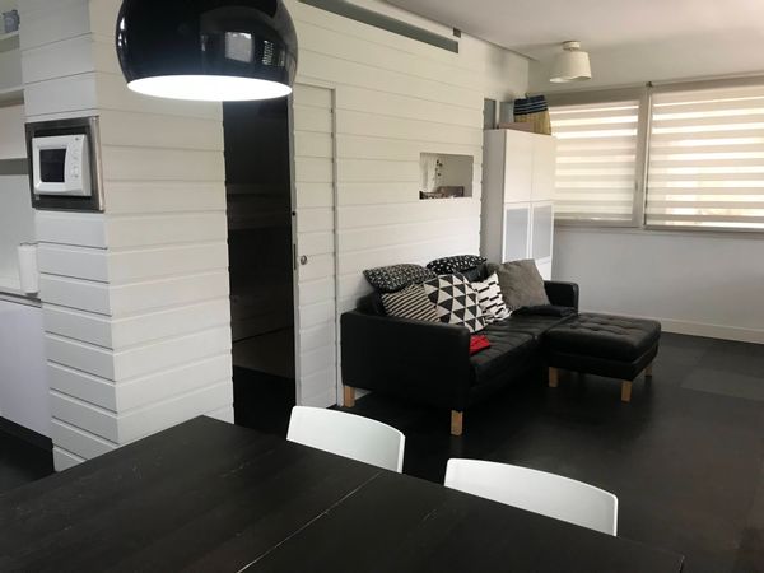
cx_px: 382
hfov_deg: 63.4
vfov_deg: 49.7
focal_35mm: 28
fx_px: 618
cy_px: 286
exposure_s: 1/17
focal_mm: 3.99
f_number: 1.8
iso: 50
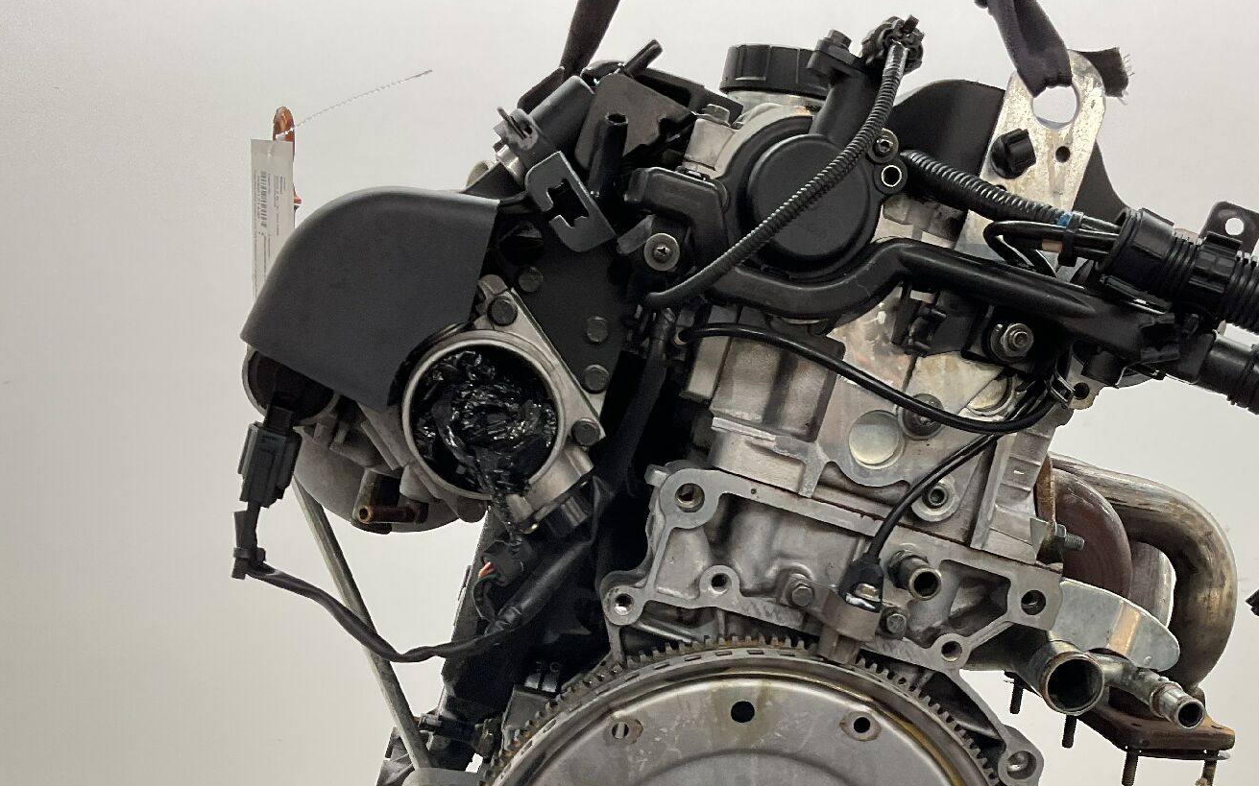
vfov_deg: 28.0
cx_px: 751
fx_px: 1544
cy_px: 635
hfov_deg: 44.2
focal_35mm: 45
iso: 40
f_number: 1.8
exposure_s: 1/50
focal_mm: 3
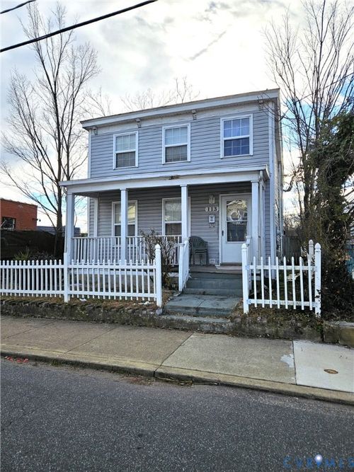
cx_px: 177
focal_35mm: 23
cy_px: 236
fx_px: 314
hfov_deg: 58.9
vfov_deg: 73.9
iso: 32
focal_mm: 5.4
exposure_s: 1/1606
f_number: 1.8
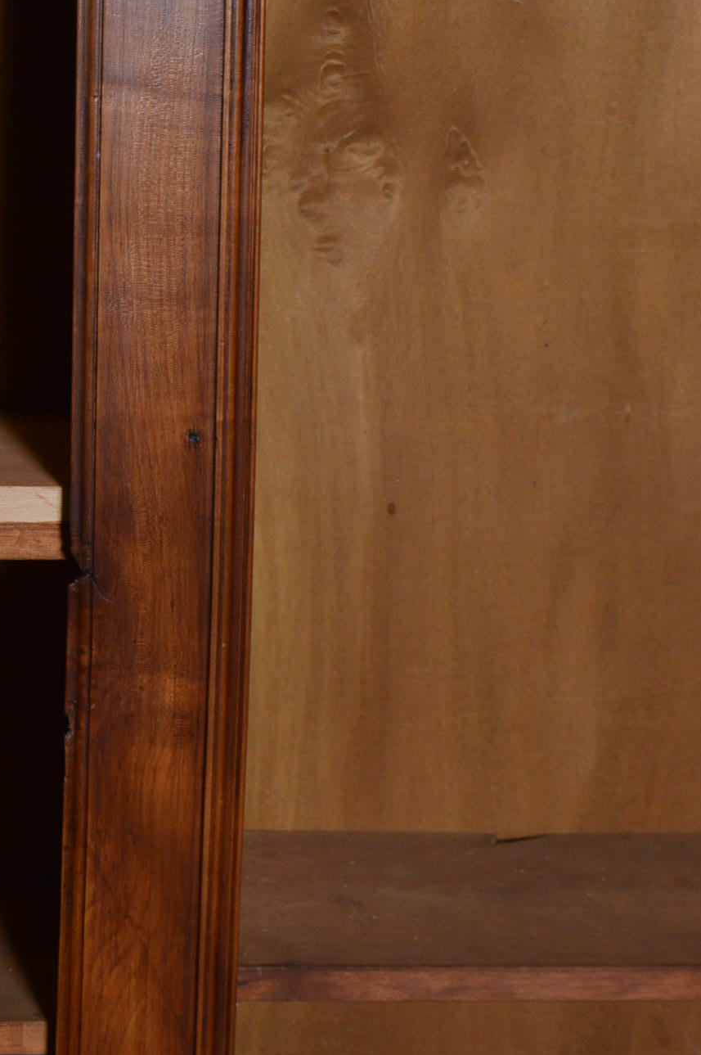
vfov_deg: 22.0
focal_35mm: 91
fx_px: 2663
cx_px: -59
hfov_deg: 14.7
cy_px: 180
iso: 400
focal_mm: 26
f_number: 6.3
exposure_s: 1/80
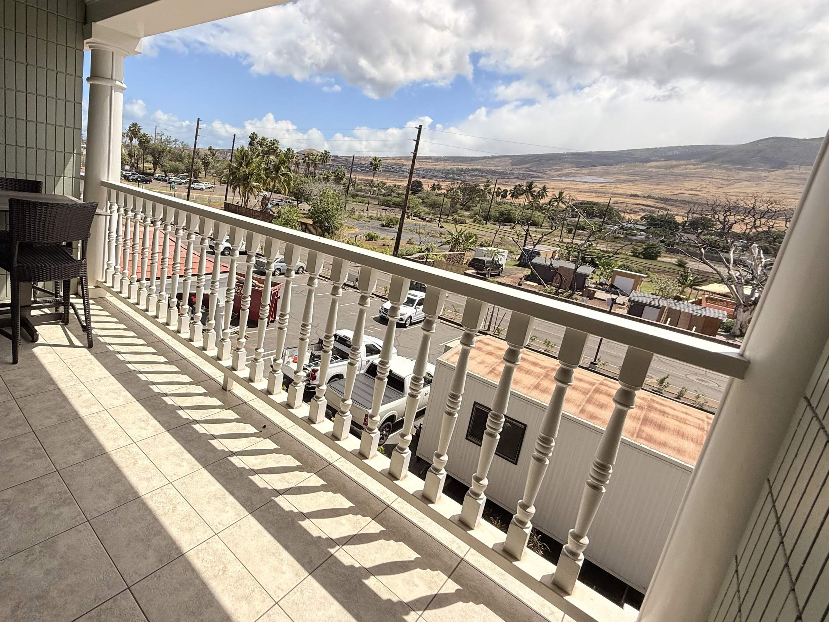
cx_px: 305
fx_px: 431
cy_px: 265
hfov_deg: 85.8
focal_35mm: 18
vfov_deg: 71.2
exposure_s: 1/3289
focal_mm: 2.22
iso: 50
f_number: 2.2
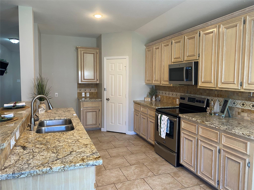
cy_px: 95
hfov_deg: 67.3
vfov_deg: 53.1
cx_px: 127
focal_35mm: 26
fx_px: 191
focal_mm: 4.25
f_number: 1.8
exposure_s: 1/60
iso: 125
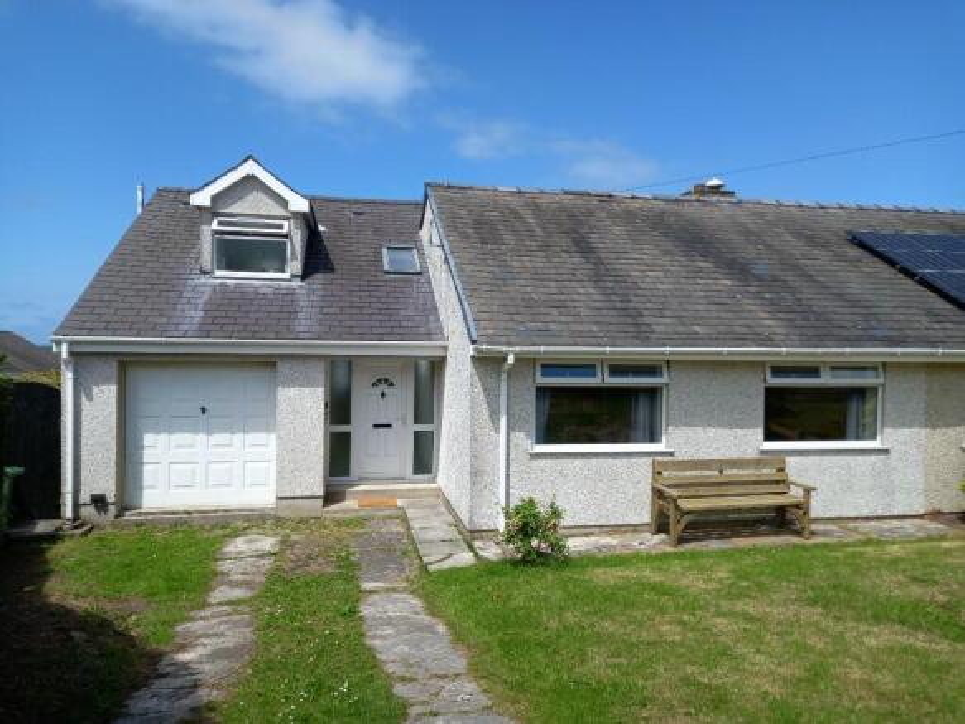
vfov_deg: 54.9
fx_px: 697
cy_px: 362
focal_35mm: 25
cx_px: 482
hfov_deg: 69.4
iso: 25
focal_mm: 4.6
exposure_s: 1/860
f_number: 2
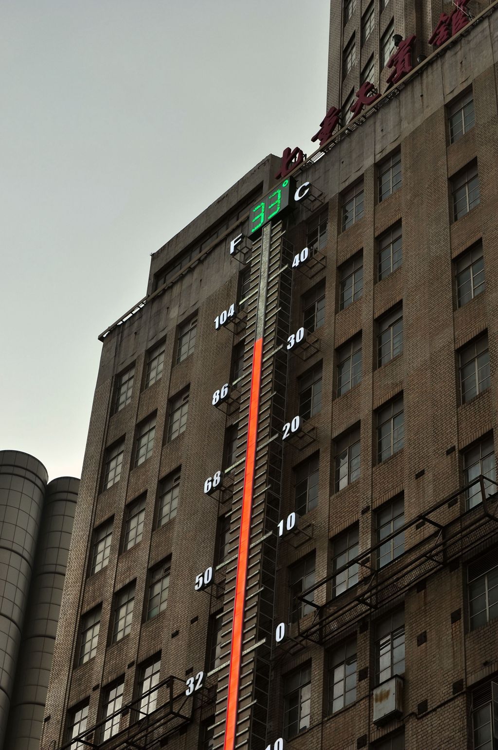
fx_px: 1716
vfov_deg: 24.6
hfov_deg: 16.5
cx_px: 249
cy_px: 375
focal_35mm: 82
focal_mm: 55
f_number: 8
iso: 200
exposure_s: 1/50
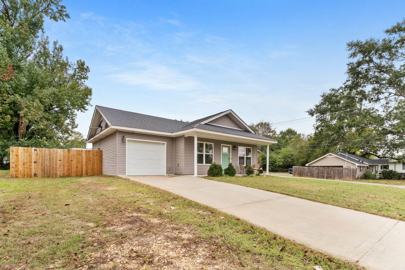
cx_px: 202
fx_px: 191
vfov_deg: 70.6
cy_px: 135
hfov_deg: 93.4
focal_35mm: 17
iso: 200
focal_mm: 11.3
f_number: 9
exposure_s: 1/13
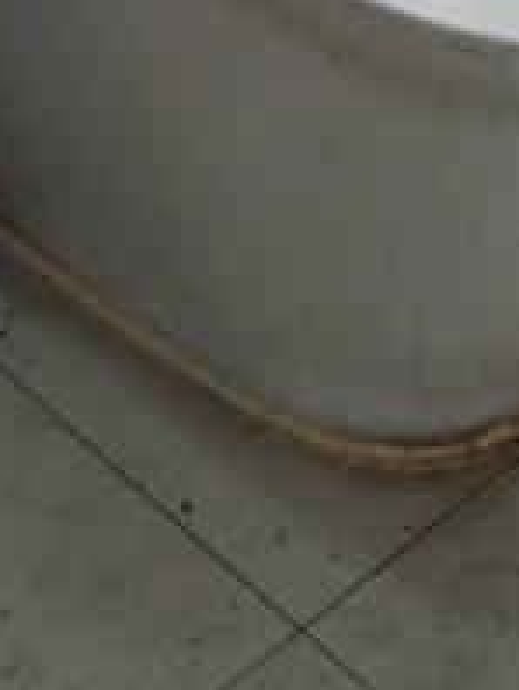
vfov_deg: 13.0
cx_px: 488
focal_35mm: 140
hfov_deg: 10.5
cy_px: -486
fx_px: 2793
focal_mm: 4.75
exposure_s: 1/100
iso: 166
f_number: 1.8
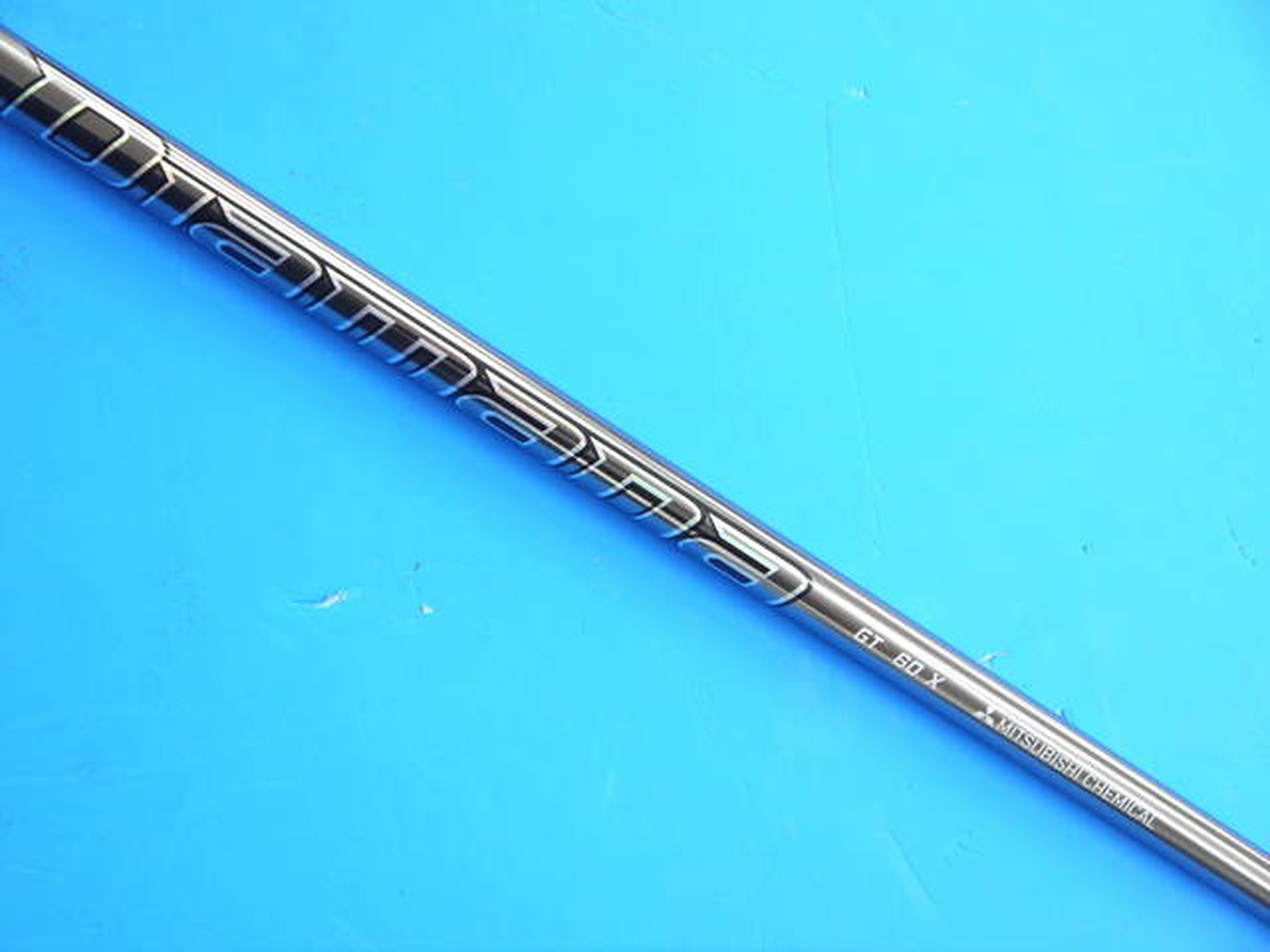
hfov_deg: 38.2
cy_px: 476
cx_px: 635
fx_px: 1834
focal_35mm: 50
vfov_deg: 29.1
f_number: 4.6
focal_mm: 25
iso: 800
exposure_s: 1/100
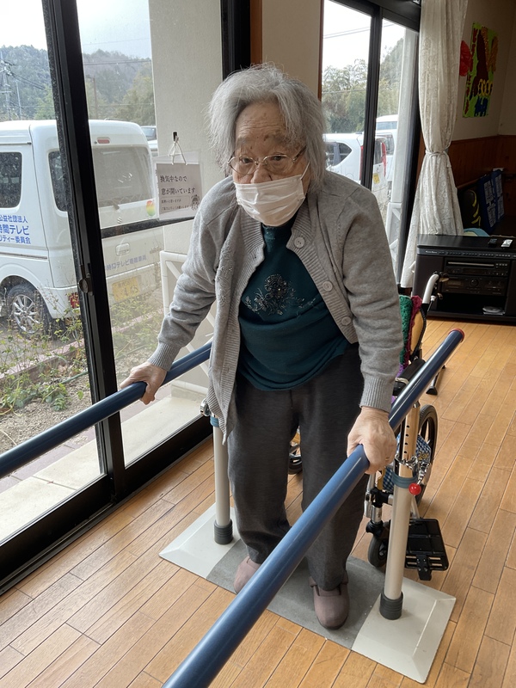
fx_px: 576
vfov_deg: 61.7
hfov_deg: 48.2
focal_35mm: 29
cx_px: 258
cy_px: 344
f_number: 1.8
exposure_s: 1/120
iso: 32
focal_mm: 3
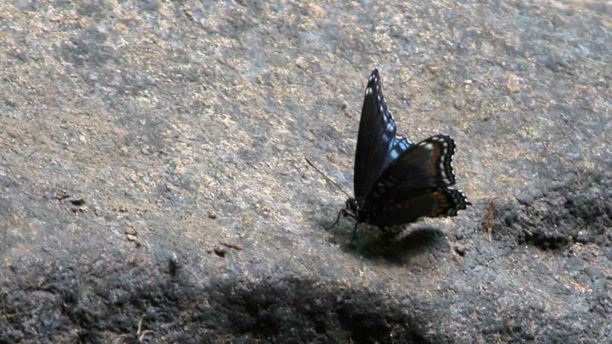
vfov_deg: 4.0
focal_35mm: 306
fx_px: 4966
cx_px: 306
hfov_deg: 7.1
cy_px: 201
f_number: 4.2
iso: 100
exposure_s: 1/95.5
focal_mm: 71.2
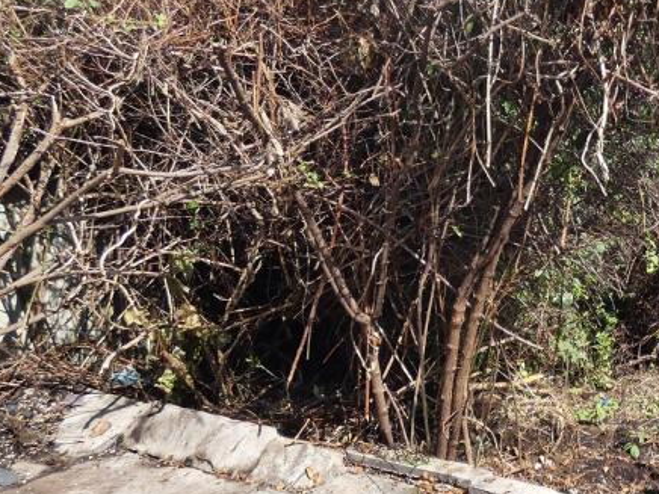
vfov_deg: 30.9
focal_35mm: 47
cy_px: 249
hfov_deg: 36.7
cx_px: 645
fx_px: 895
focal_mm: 3.6
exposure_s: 1/640
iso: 80
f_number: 2.8
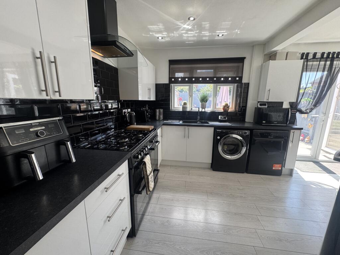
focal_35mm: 14
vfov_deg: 85.7
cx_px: 170
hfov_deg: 102.1
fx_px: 138
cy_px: 128
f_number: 2.2
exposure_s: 1/100
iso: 64
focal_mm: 2.22
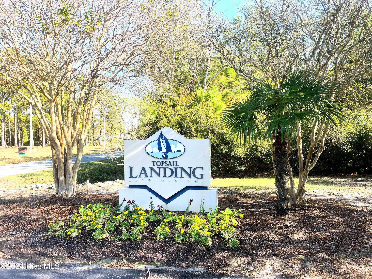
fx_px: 279
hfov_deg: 67.3
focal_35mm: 26
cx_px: 186
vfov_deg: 53.1
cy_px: 140
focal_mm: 4.2
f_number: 1.6
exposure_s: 1/836
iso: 32
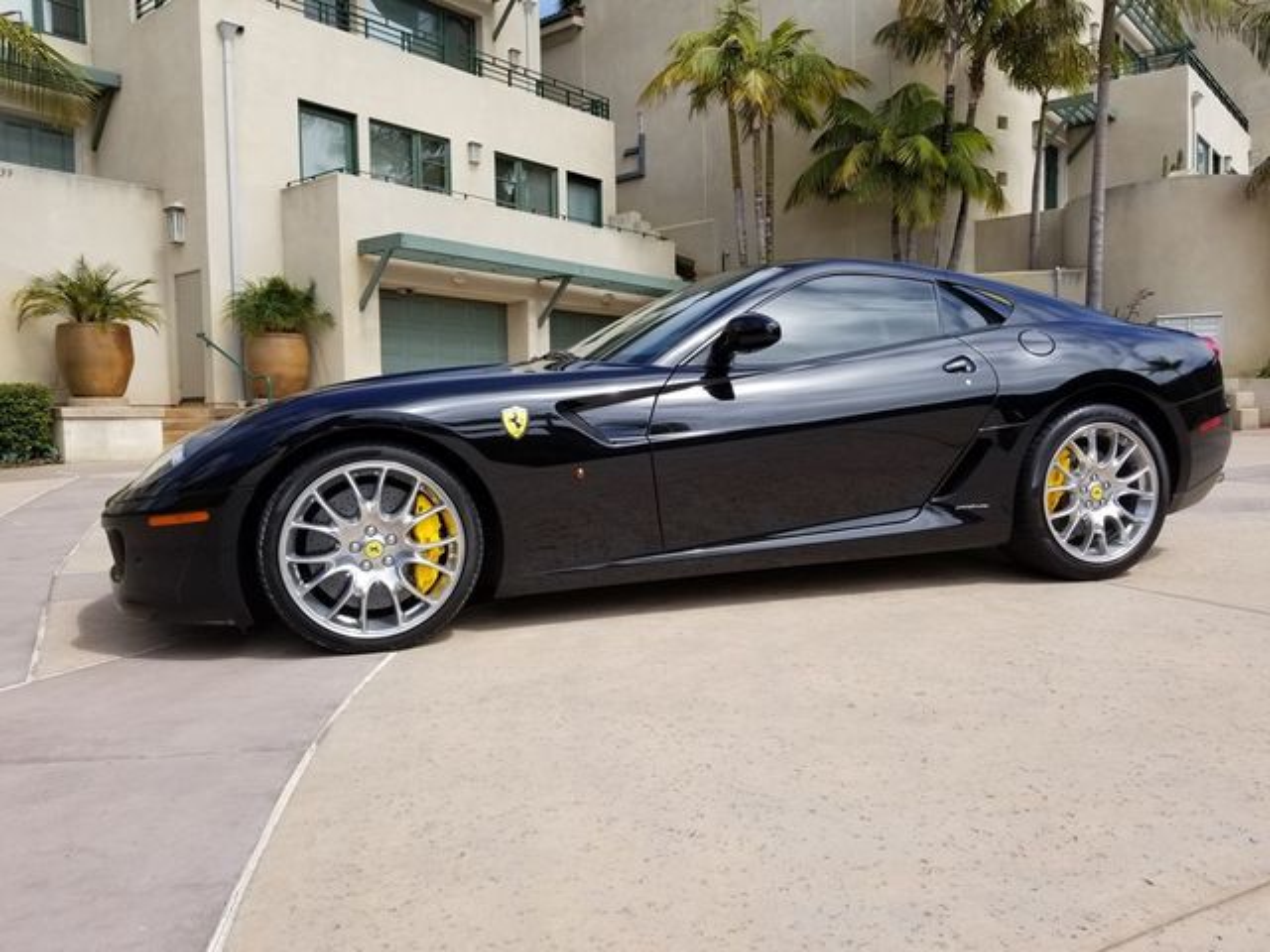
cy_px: 476
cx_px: 635
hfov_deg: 67.3
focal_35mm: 26
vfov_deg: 53.1
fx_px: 954
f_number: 1.7
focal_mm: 4.3
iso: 50
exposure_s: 1/2200
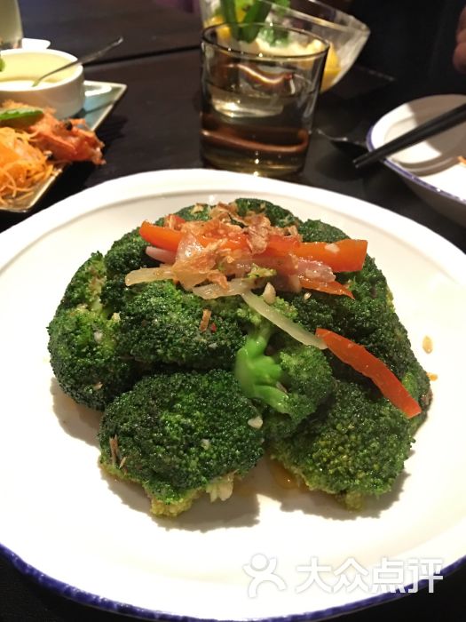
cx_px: 233
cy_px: 311
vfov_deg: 61.7
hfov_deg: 48.2
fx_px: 521
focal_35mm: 29
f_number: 2.2
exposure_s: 1/4
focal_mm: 4.15
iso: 100
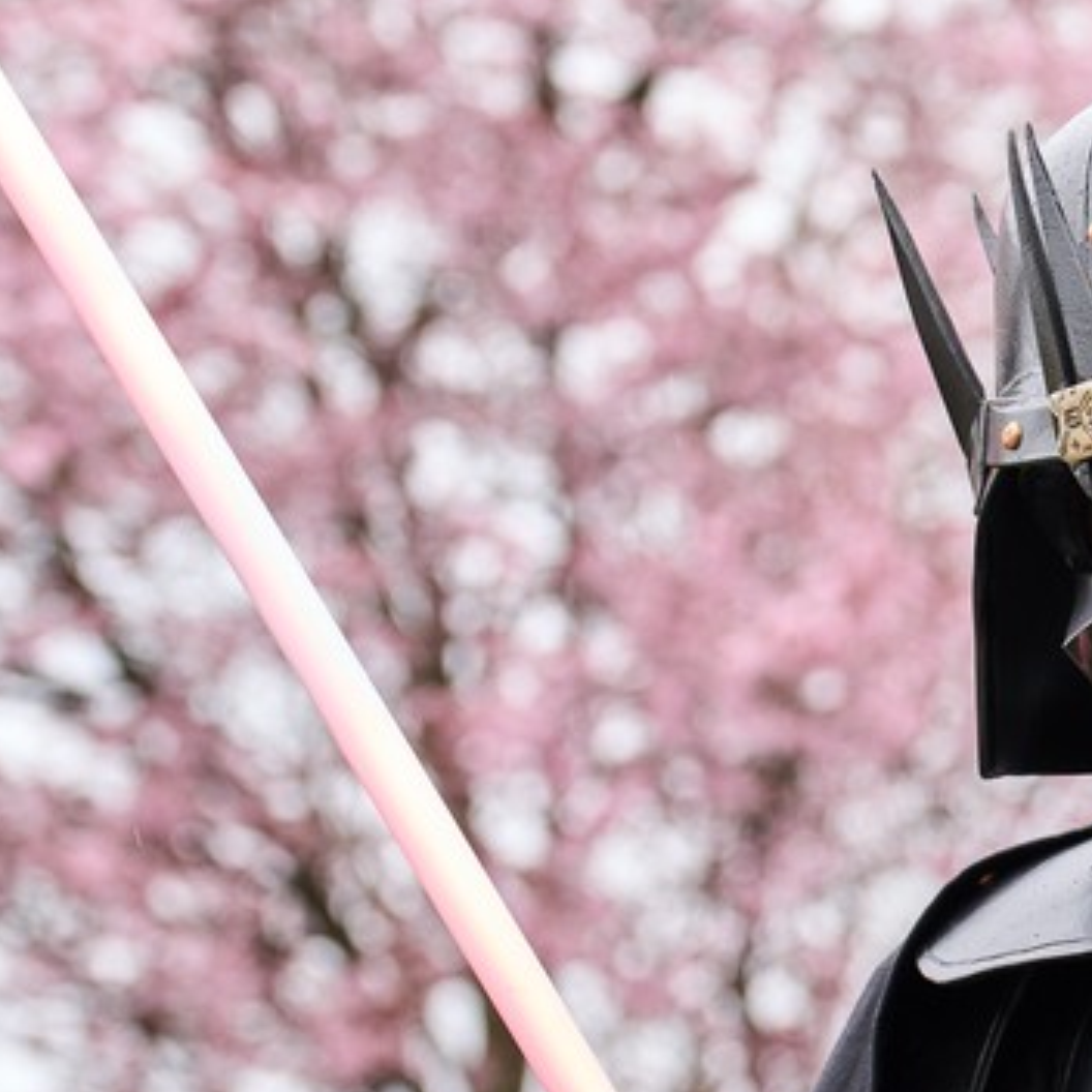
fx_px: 12670
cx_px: 1567
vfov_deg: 4.9
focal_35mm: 355
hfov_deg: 4.9
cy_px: 603
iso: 500
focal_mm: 92
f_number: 4
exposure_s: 1/500
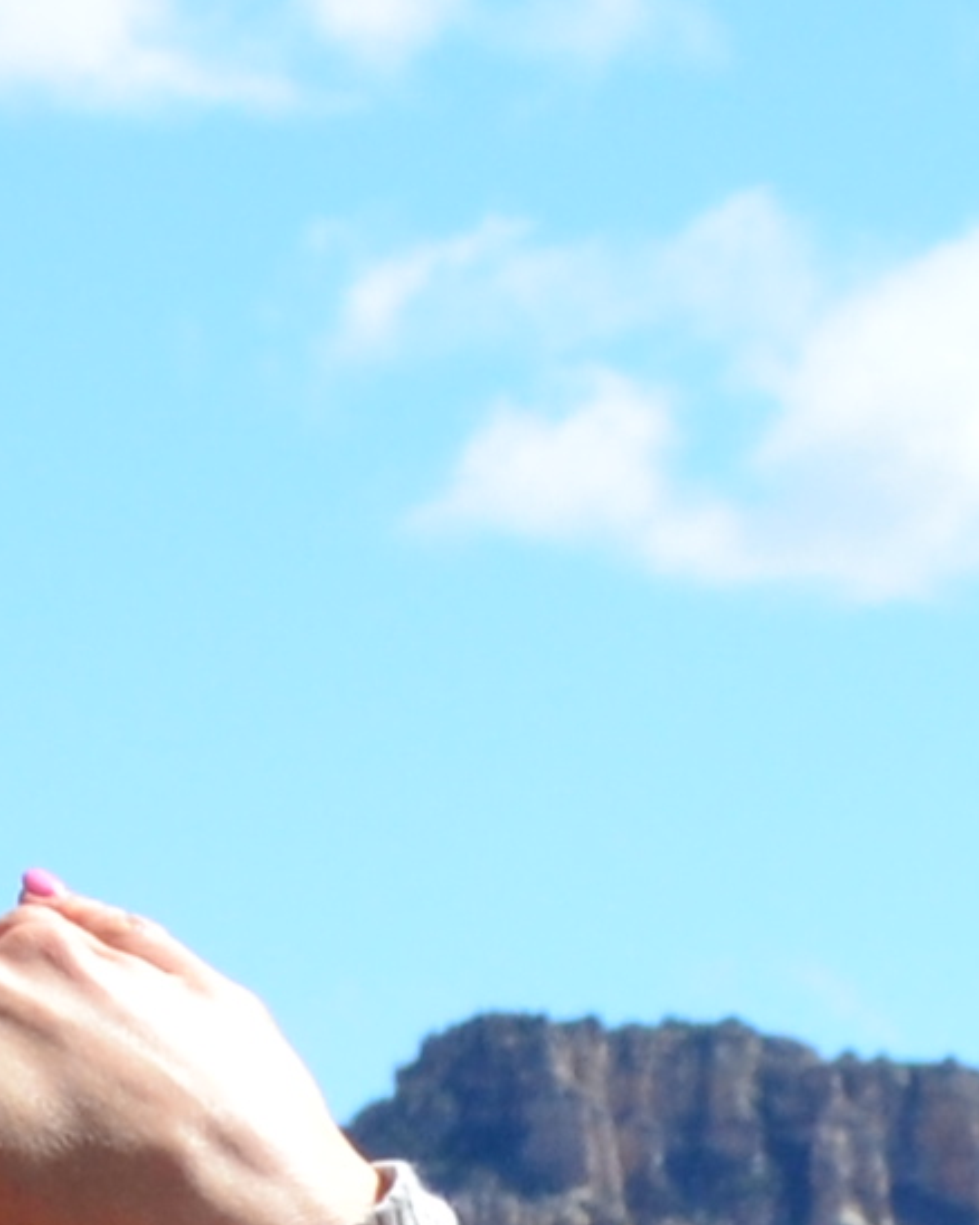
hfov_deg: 3.0
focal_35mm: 521
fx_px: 18880
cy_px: 1491
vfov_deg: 3.7
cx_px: 536
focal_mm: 44
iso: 400
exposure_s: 1/400
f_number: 11
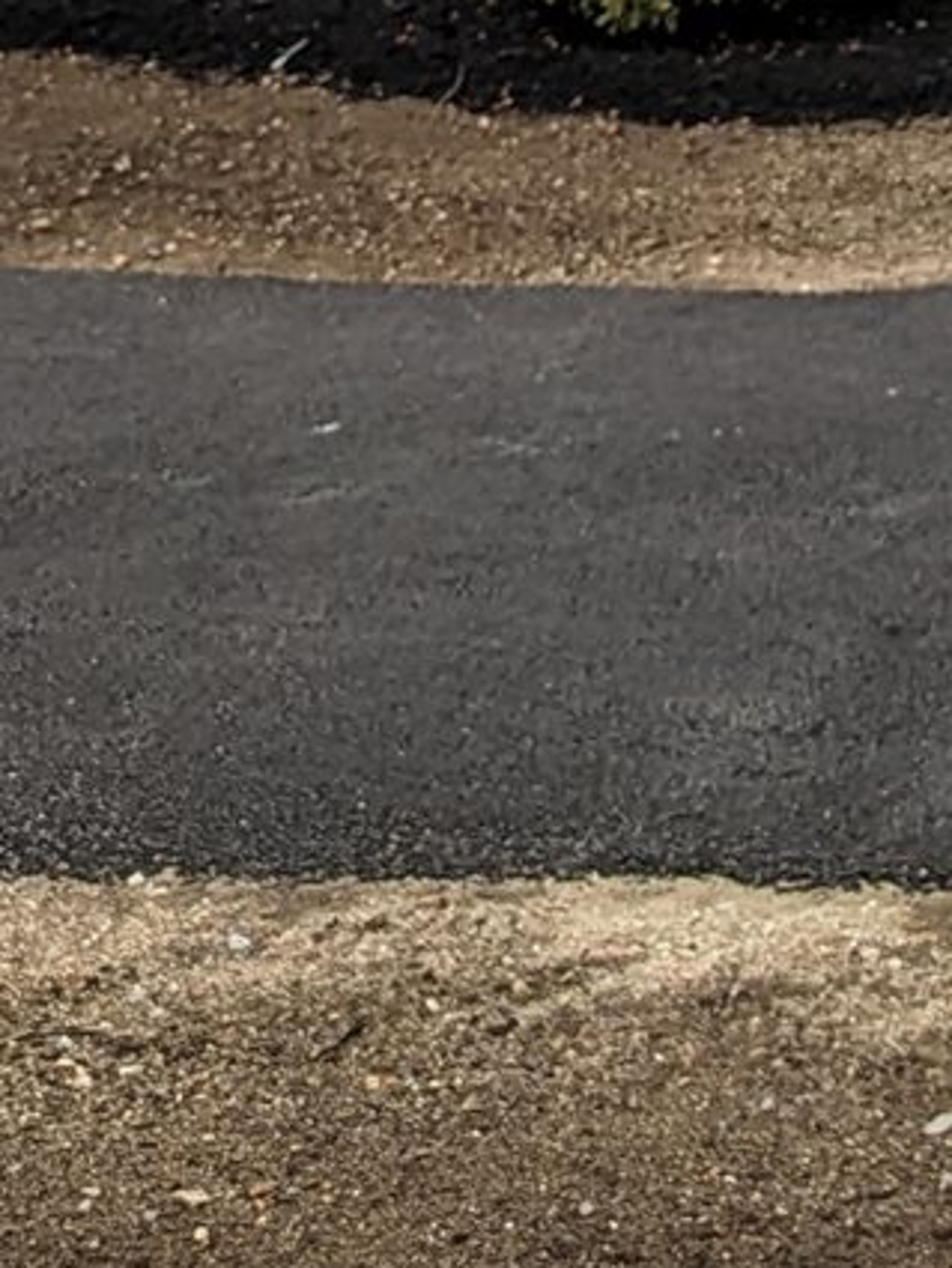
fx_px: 4765
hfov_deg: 10.4
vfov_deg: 12.3
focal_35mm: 130
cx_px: 2005
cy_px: -1680
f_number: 1.7
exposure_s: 1/1437
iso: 45
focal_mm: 4.53
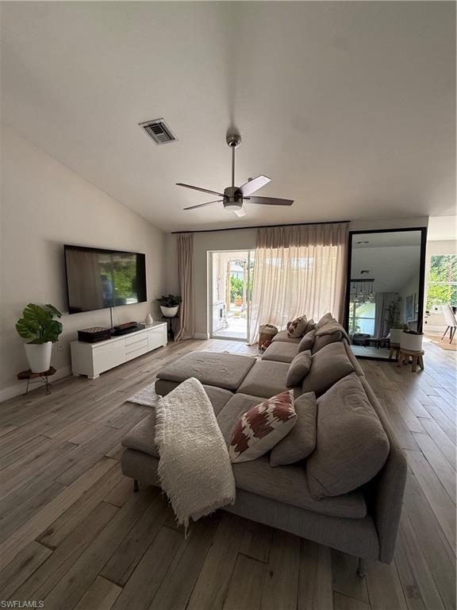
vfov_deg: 102.1
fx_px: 246
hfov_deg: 85.7
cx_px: 228
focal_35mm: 14
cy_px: 305
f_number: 2.2
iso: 64
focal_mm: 2.22
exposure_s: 1/121
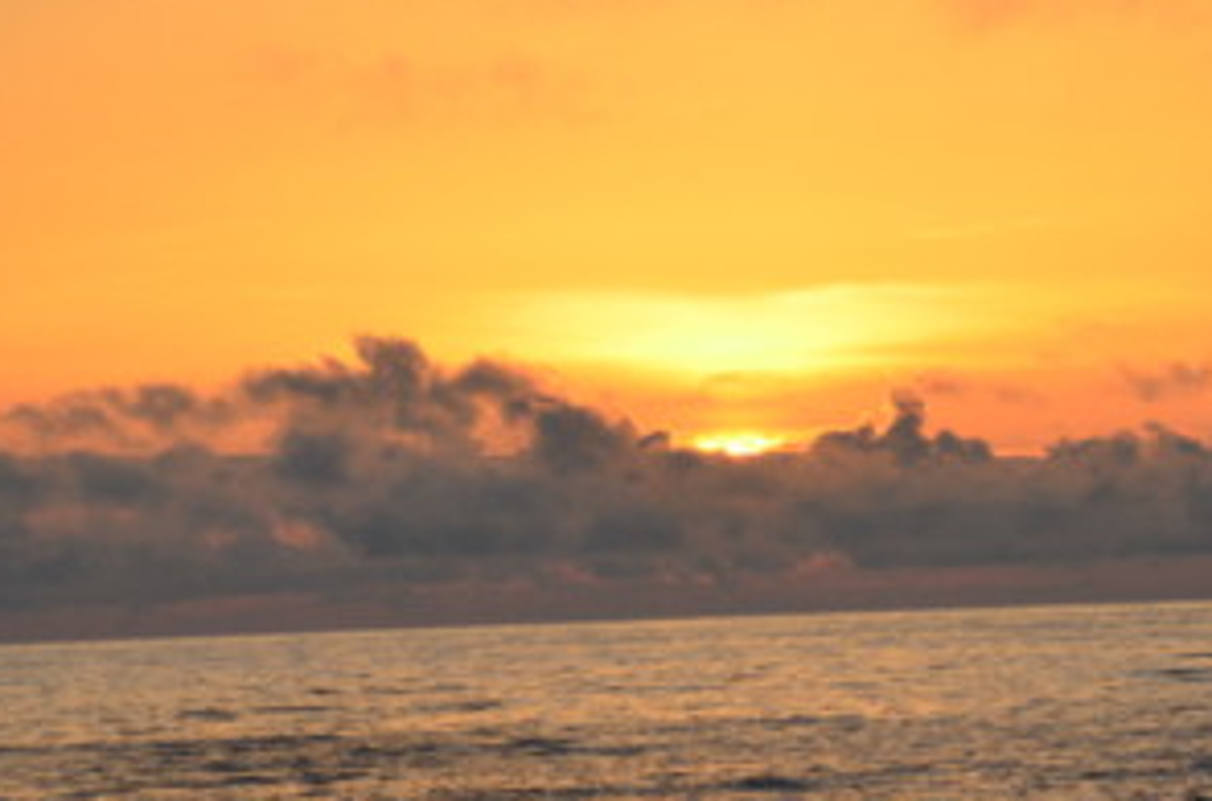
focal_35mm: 242
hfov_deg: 8.5
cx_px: 740
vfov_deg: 5.6
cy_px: 458
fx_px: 8120
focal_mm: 95
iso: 200
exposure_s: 1/320
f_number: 10
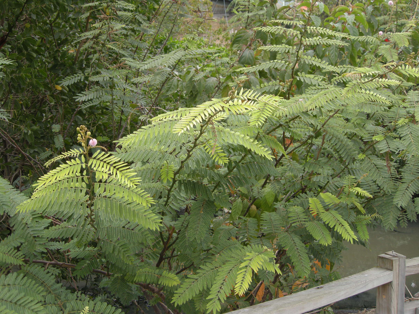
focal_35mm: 35
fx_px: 424
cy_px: 157
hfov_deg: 52.6
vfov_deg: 40.7
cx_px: 210
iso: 64
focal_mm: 7.5
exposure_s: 1/86
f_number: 3.8
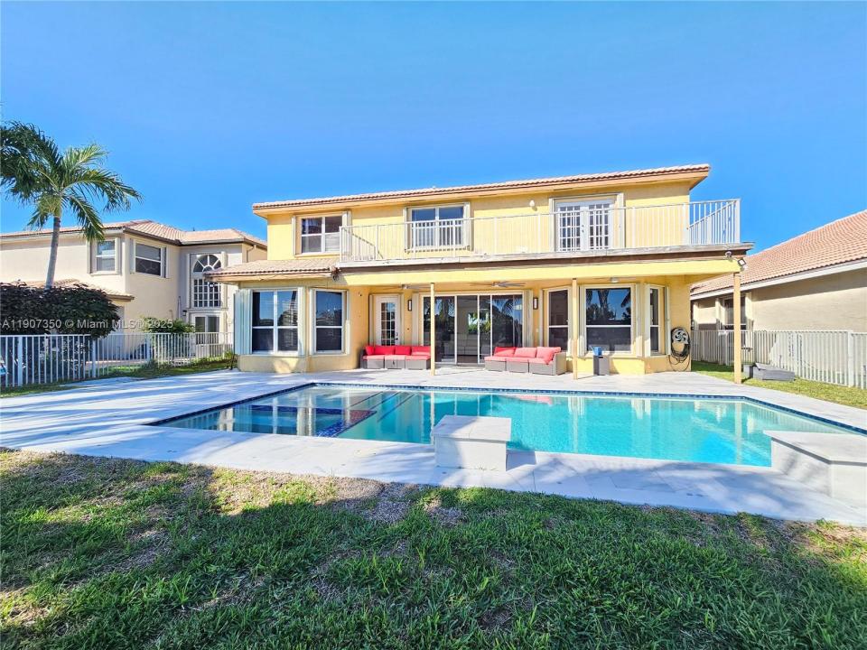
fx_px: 326
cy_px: 325
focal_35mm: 13
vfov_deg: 89.9
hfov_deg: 106.2
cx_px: 434
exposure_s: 1/377
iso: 50
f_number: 2.2
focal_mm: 2.2
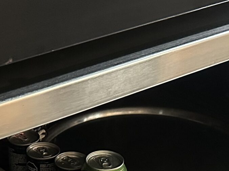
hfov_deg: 21.4
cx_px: 59
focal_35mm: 91
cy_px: 297
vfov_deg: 14.5
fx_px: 602
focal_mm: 6.86
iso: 640
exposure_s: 1/33
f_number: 1.78
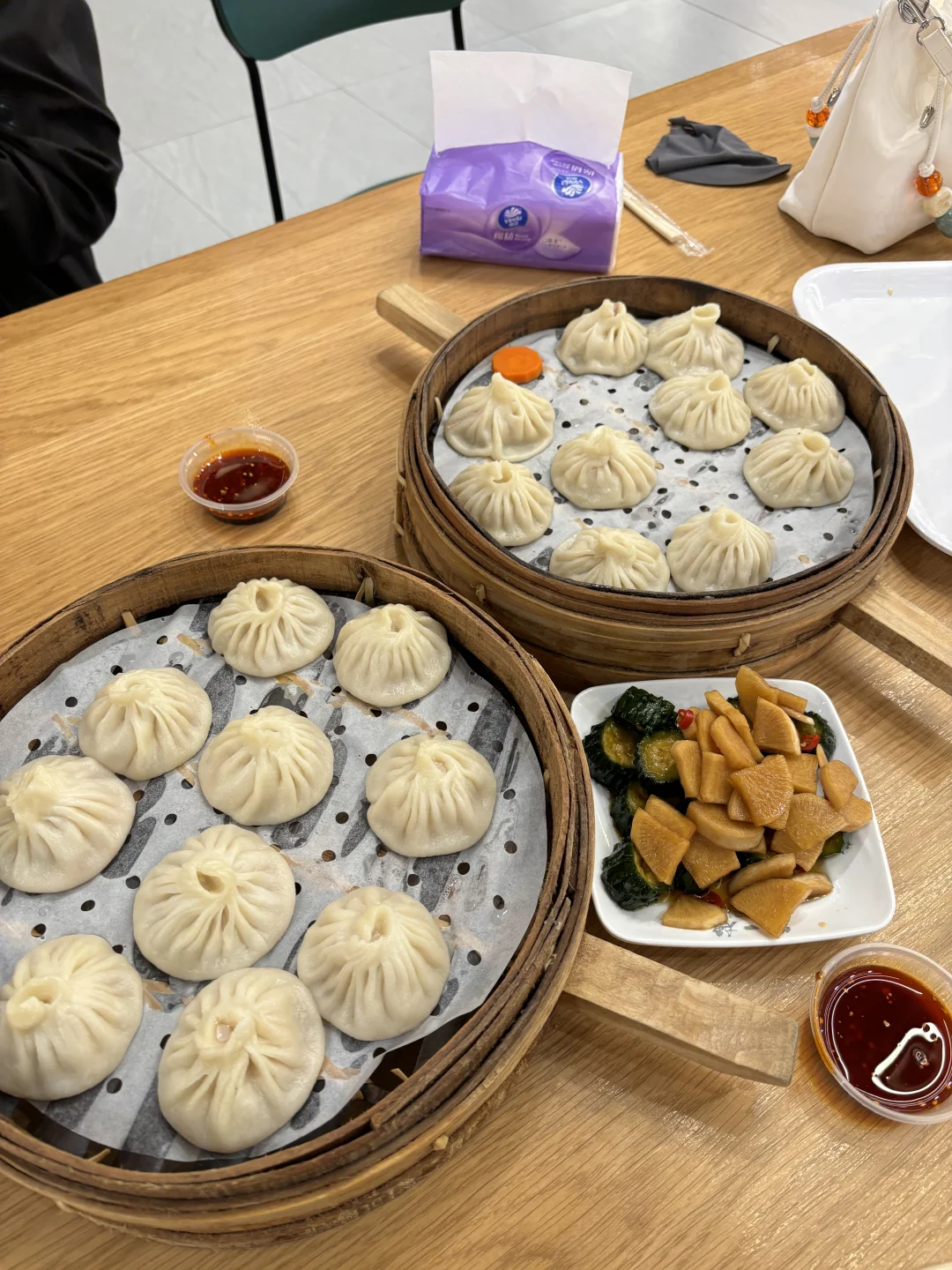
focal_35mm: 26
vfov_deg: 67.3
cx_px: 476
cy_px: 635
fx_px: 953
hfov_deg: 53.1
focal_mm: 5.96
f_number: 1.6
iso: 125
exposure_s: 1/50
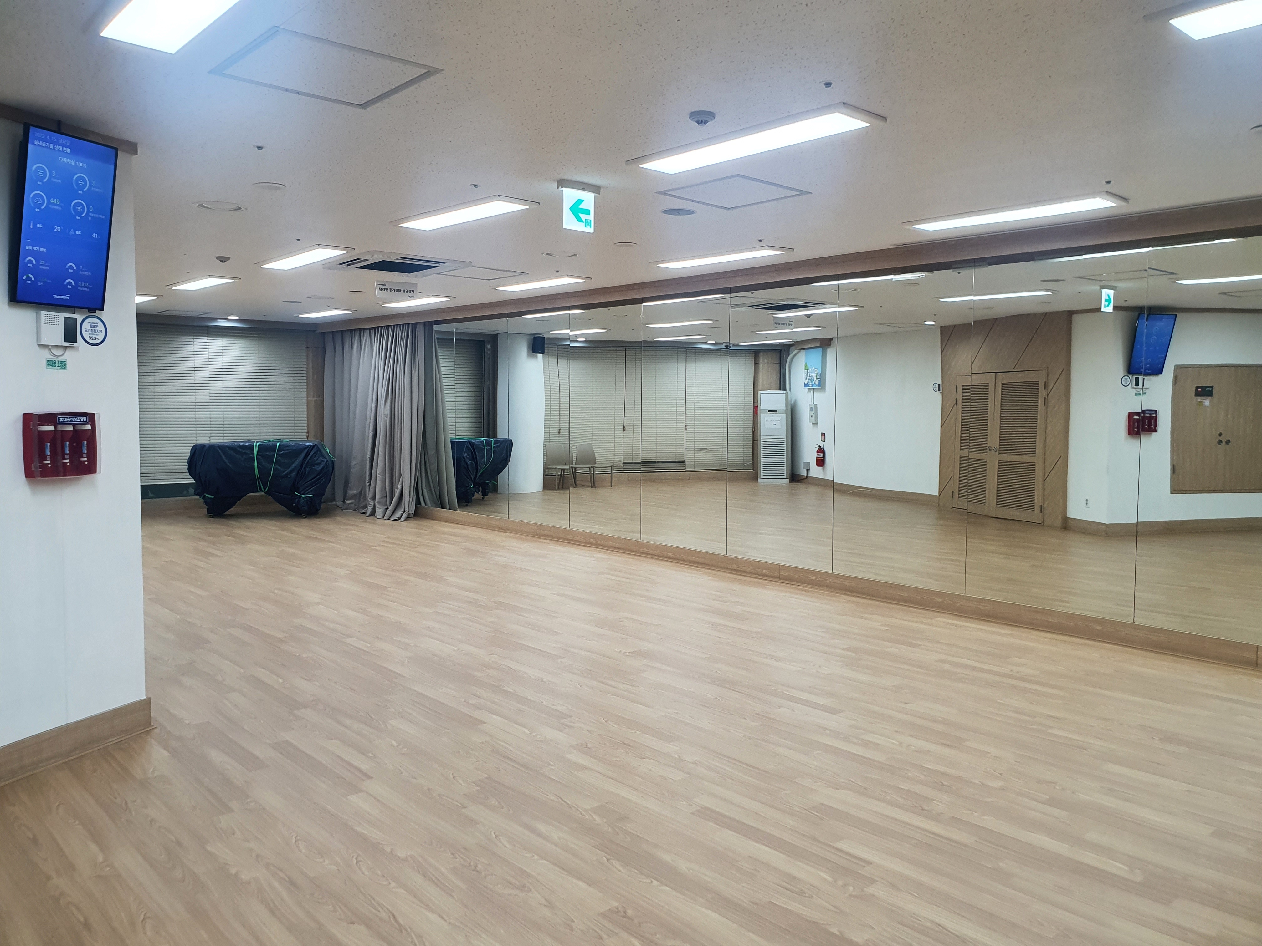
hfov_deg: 67.3
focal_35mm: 26
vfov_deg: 53.1
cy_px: 473
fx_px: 948
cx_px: 631
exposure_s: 1/120
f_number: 2.4
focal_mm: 4.32
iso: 125
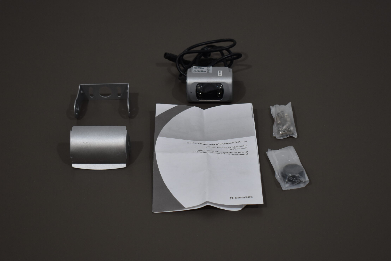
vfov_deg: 20.6
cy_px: 125
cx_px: 209
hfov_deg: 30.5
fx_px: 717
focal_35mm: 66
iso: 500
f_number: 4.8
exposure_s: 1/250
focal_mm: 38
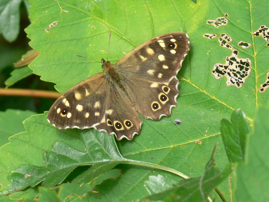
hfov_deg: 17.3
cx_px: 134
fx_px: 886
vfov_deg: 13.0
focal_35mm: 114
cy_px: 101
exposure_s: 1/125
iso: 80
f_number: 5
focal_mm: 24.2
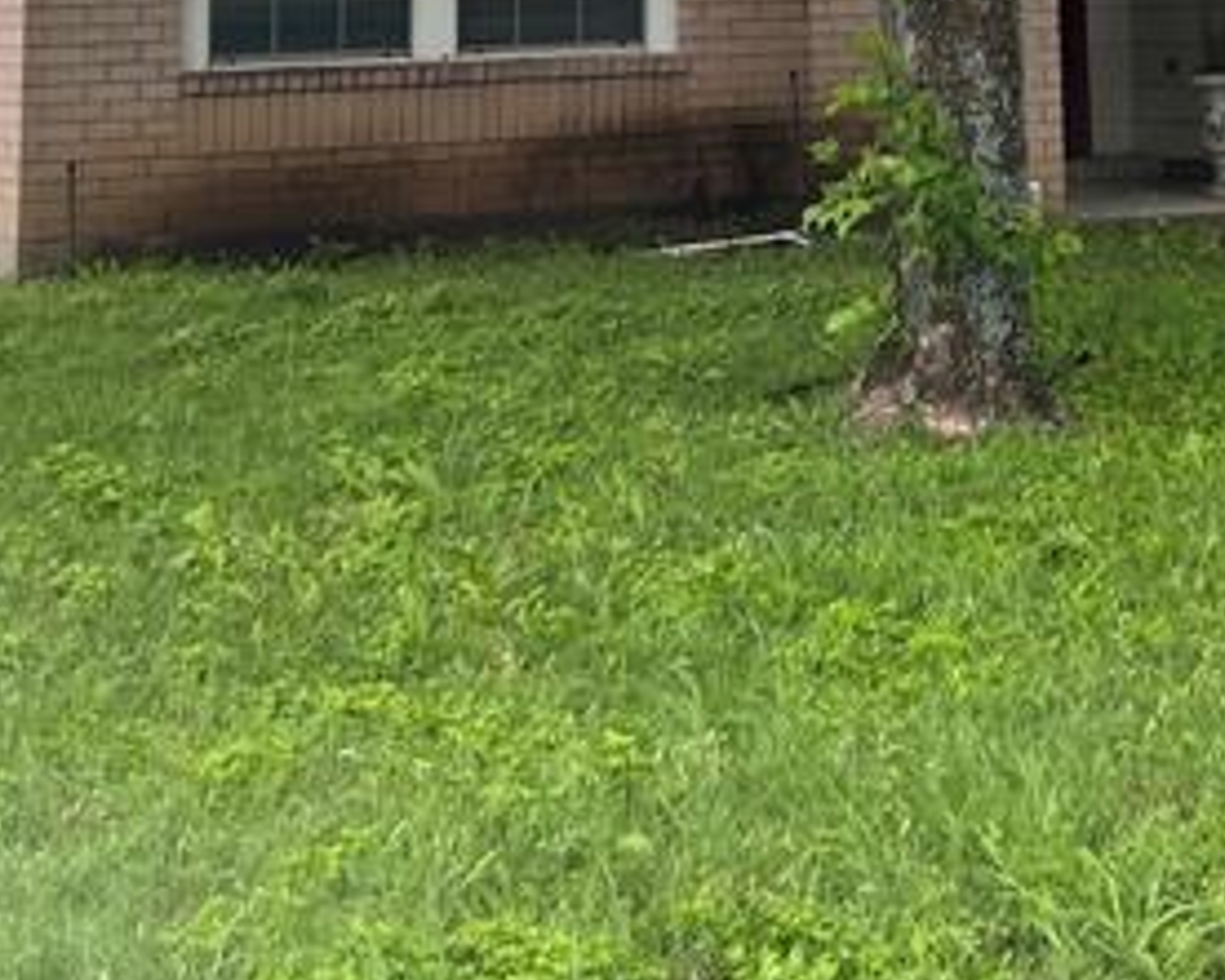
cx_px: 981
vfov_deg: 14.8
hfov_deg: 20.1
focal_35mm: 94
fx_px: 3409
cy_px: -639
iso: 50
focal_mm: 5.7
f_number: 1.5
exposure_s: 1/887
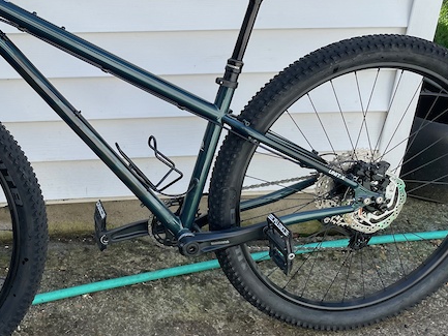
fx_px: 621
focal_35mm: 48
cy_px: 144
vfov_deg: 30.2
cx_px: 98
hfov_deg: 38.4
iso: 32
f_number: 1.6
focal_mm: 4.2
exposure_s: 1/972
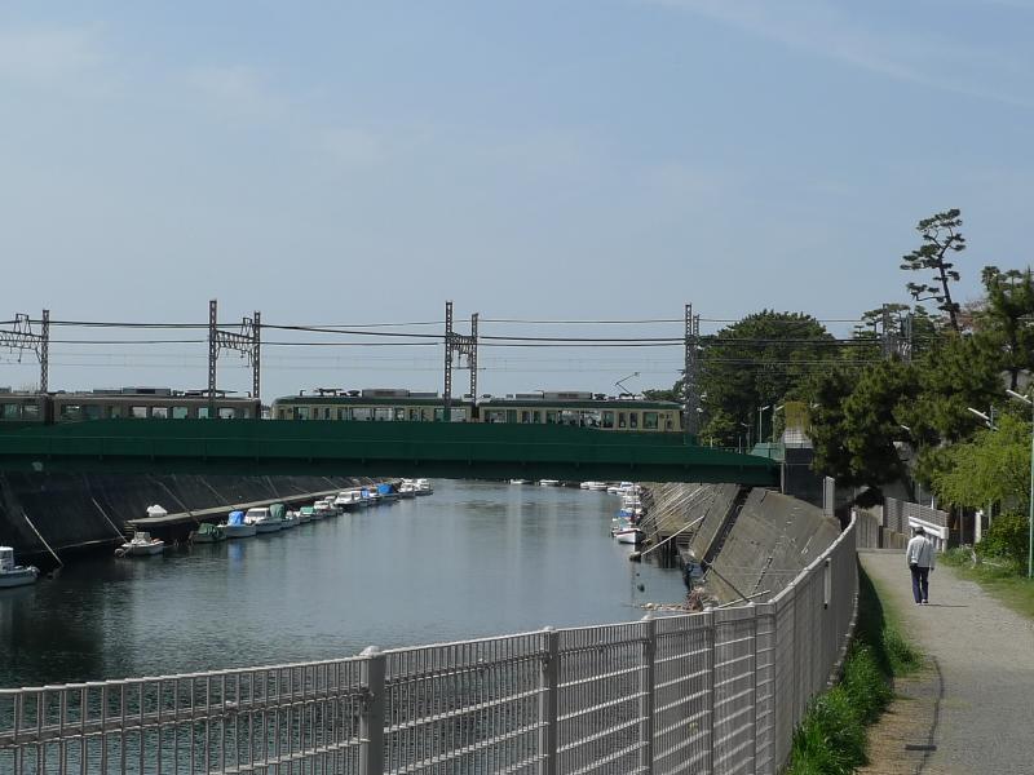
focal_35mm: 79
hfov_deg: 24.7
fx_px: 2360
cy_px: 388
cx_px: 517
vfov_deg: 18.7
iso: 80
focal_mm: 9.3
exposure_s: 1/1000
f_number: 4.5
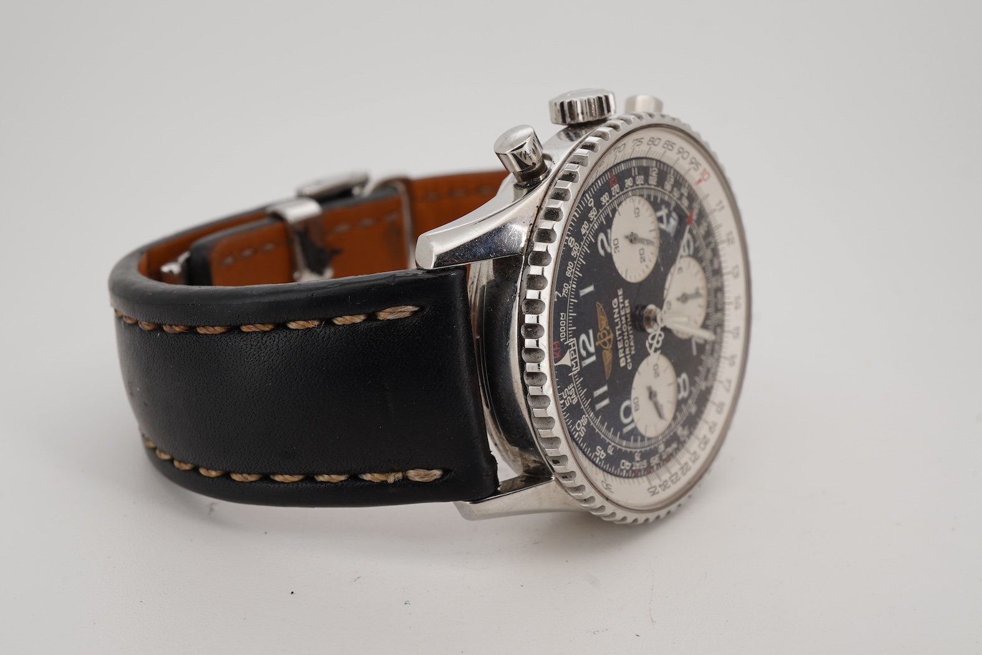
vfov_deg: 29.9
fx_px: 1228
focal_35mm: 45
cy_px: 328
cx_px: 491
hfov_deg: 43.6
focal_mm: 30
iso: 160
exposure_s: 1/160
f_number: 22
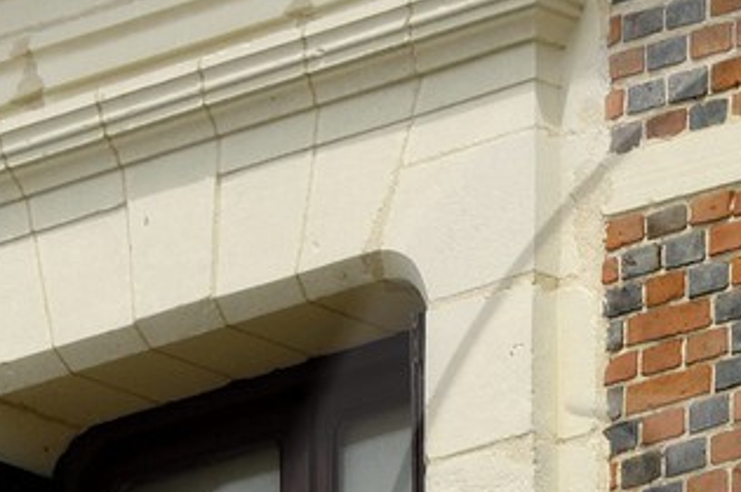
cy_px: 779
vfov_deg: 1.9
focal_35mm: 725
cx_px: 1209
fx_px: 14891
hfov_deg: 2.8
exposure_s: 1/250
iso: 100
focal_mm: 95
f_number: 7.1
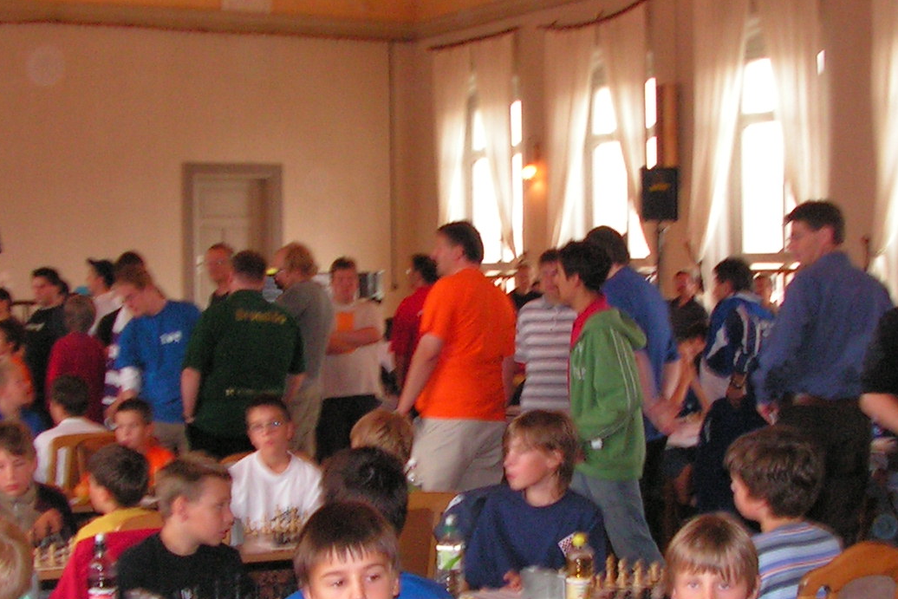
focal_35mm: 74
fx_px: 1846
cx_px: 493
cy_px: 393
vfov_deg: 18.4
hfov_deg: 27.3
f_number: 3.2
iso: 200
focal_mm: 6
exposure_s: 1/30
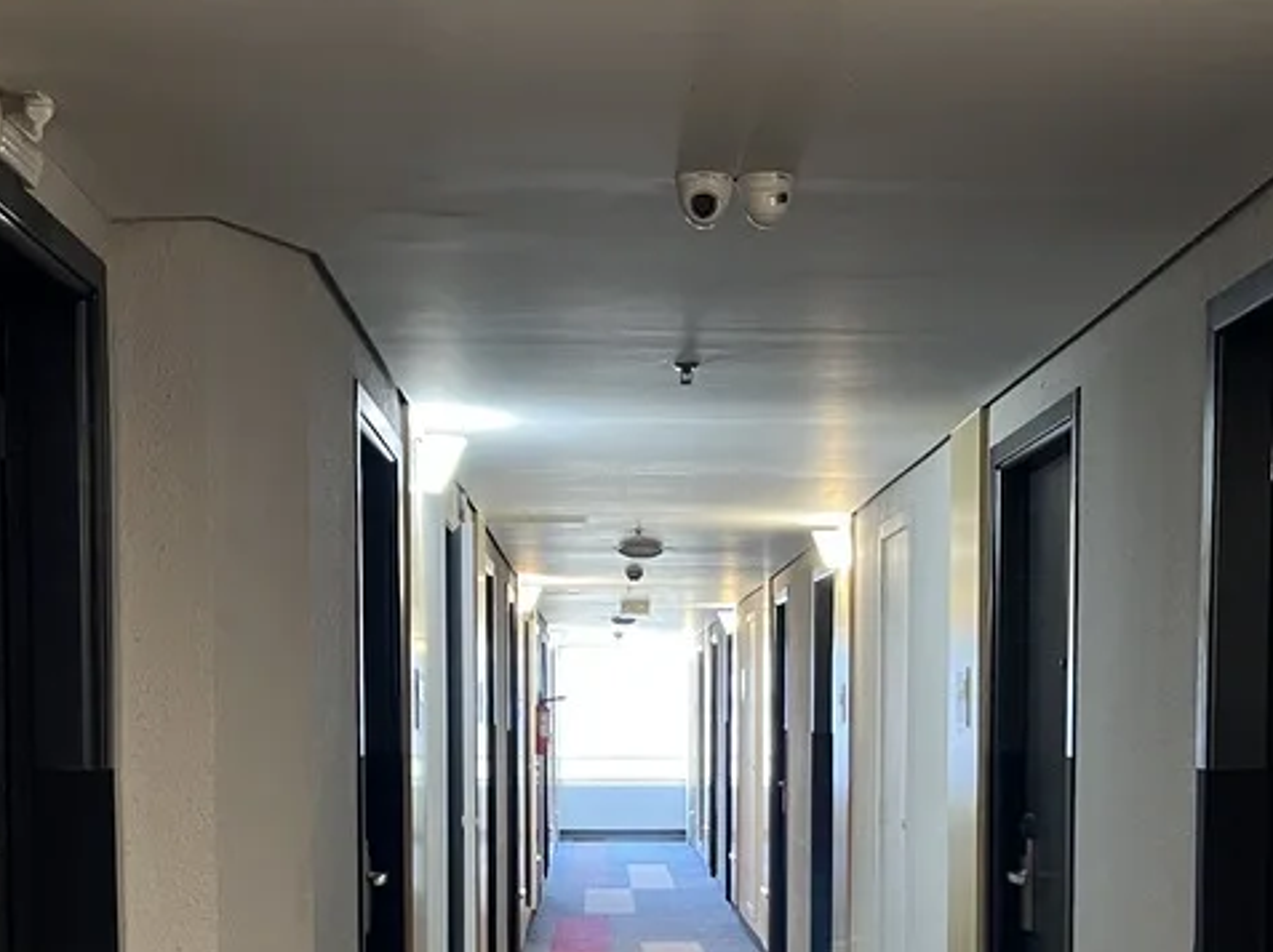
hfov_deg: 34.9
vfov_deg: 25.9
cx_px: 750
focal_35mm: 55
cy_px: 800
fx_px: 2021
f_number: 1.5
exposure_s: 1/40
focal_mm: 5.7
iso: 400
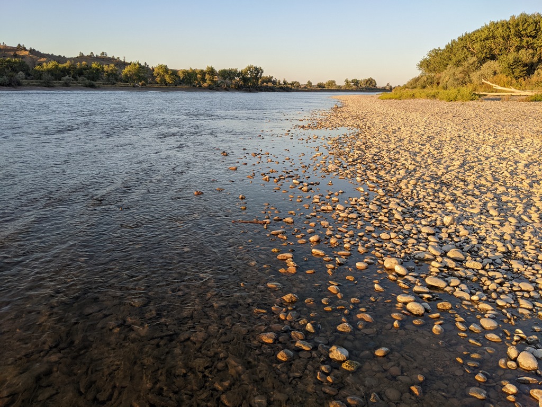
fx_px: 423
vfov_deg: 51.4
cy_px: 204
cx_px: 271
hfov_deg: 65.3
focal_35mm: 27
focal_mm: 4.44
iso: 61
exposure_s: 1/809
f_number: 1.8
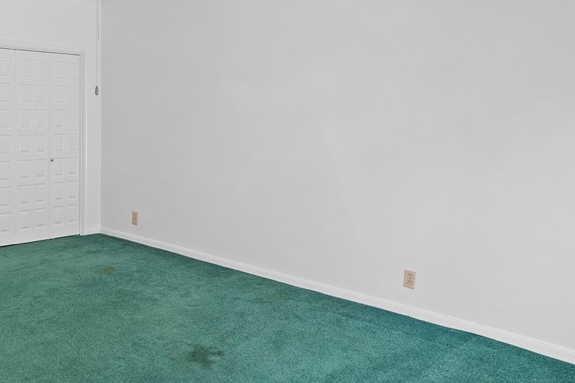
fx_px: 543
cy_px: 114
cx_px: 168
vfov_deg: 38.2
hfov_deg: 54.1
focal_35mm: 34
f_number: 8
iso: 320
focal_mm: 16
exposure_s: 1/2
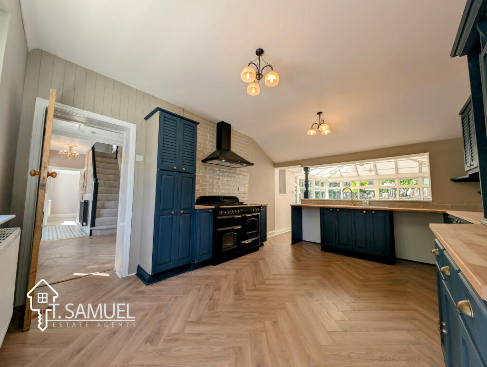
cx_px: 244
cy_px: 184
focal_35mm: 12
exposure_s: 1/319
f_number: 1.95
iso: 40
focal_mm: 2.23
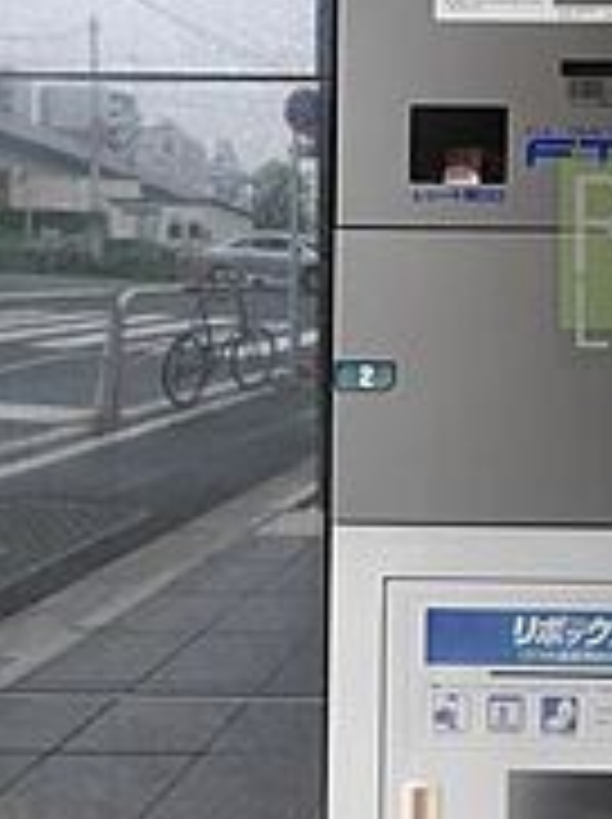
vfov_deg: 49.2
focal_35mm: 37
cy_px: 261
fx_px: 874
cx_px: 662
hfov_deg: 33.9
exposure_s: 1/60
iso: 1600
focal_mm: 7
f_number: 4
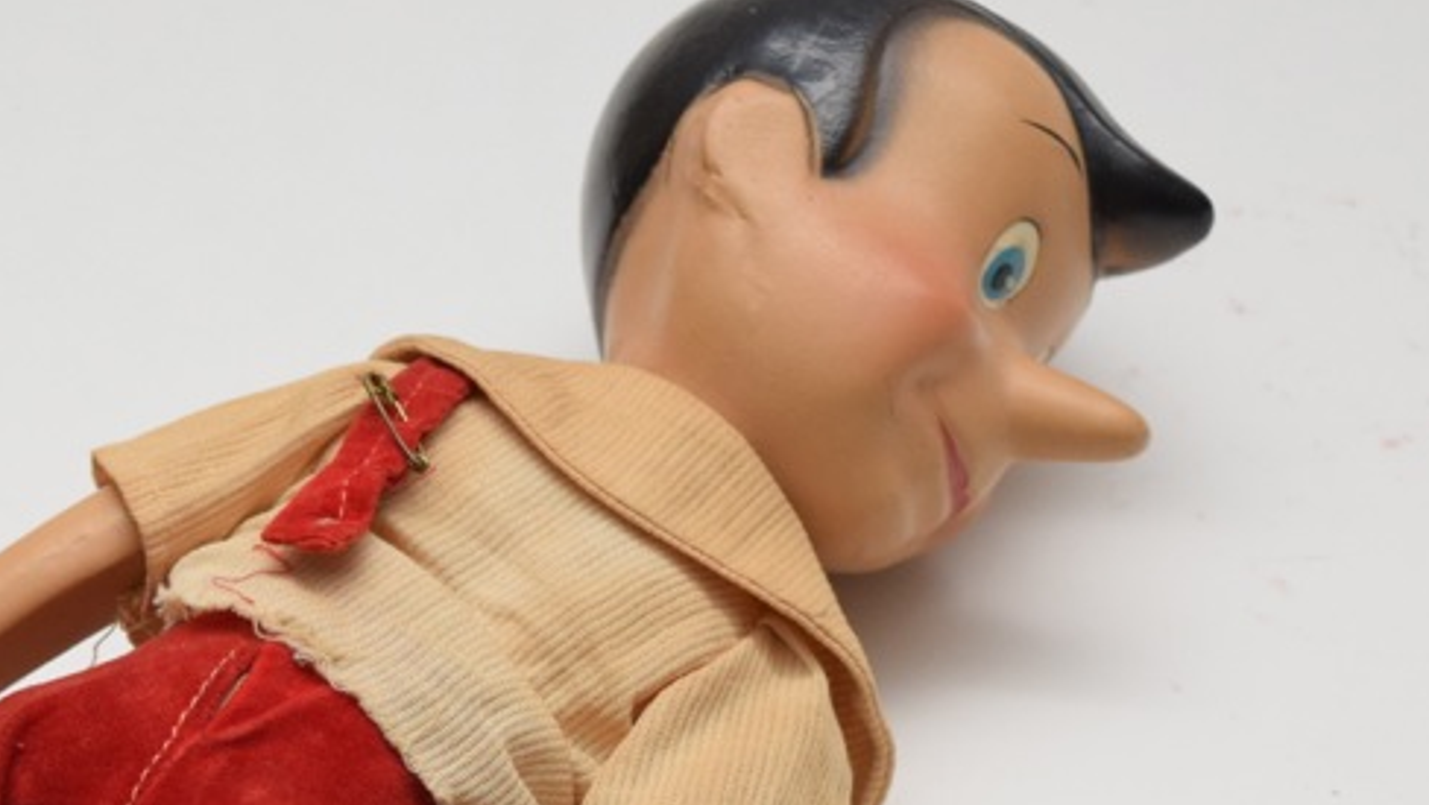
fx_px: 5610
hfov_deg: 14.5
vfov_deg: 8.2
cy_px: 853
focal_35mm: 148
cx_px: 360
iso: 800
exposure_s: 1/100
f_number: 5.6
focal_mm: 46
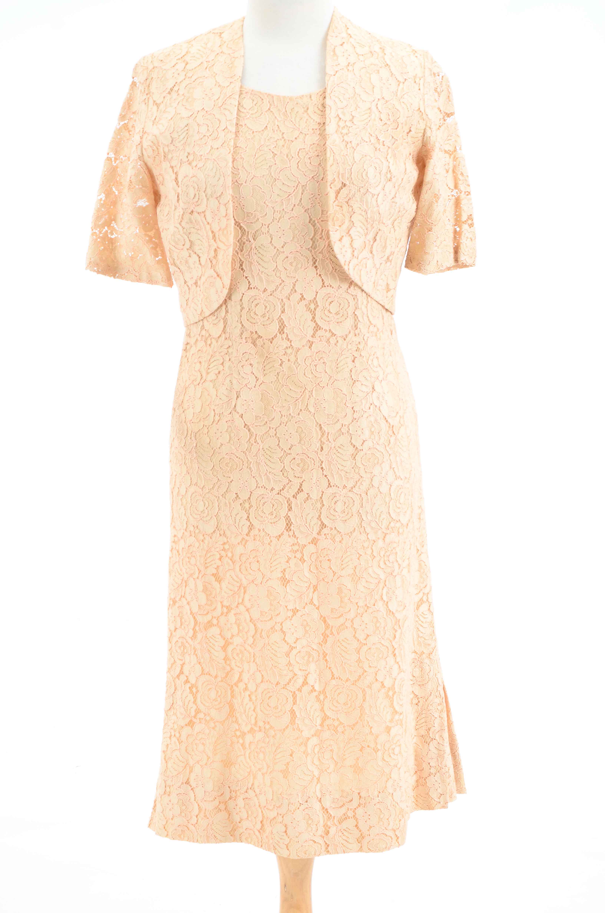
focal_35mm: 78
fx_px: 1975
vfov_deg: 26.0
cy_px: 456
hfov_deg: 17.4
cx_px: 302
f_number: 6.3
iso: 160
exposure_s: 1/80
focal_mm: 52
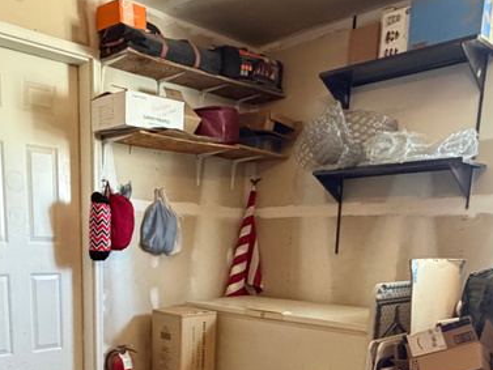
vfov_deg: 34.6
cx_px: 156
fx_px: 541
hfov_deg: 48.0
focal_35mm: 38
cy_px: 363
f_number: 2.2
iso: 640
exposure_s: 1/60
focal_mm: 2.22
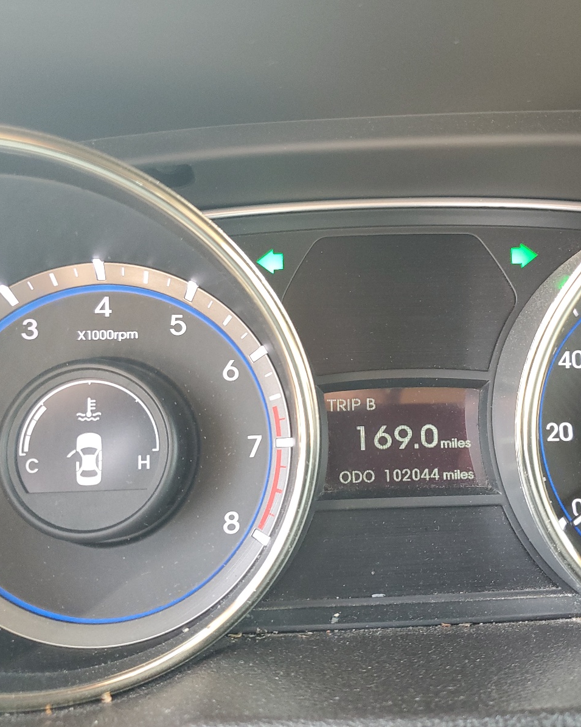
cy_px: 362
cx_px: 362
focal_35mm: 34
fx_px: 731
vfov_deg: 52.8
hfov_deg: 43.0
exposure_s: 1/60.2
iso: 115
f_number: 1.5
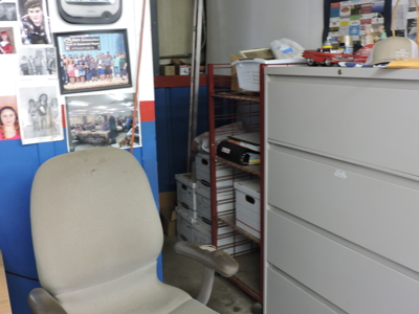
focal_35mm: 40
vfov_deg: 36.0
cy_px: 157
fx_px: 484
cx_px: 210
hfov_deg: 46.8
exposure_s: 1/13
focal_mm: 7.1
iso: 560
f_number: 3.3
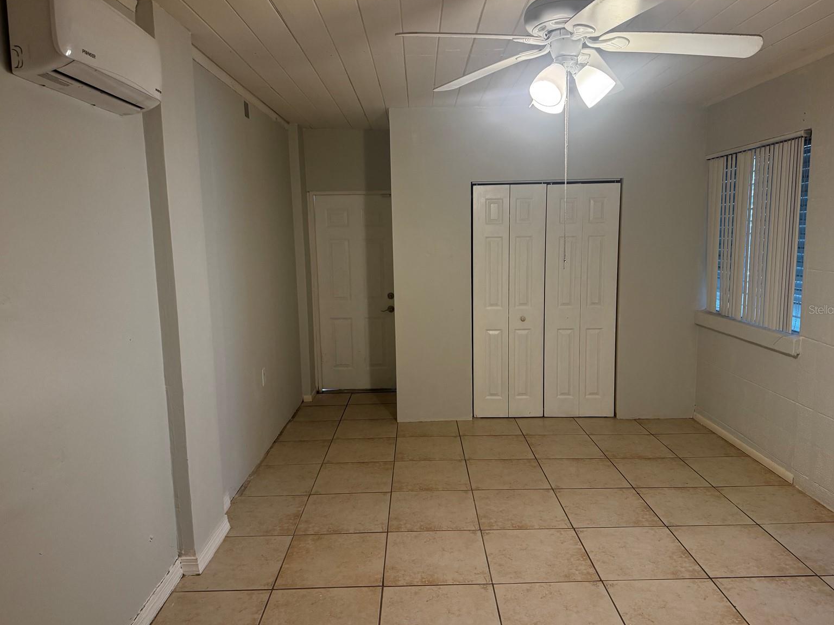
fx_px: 602
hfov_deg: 69.4
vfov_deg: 54.9
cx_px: 426
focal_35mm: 25
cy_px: 309
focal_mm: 6.76
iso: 250
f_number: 1.78
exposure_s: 1/60
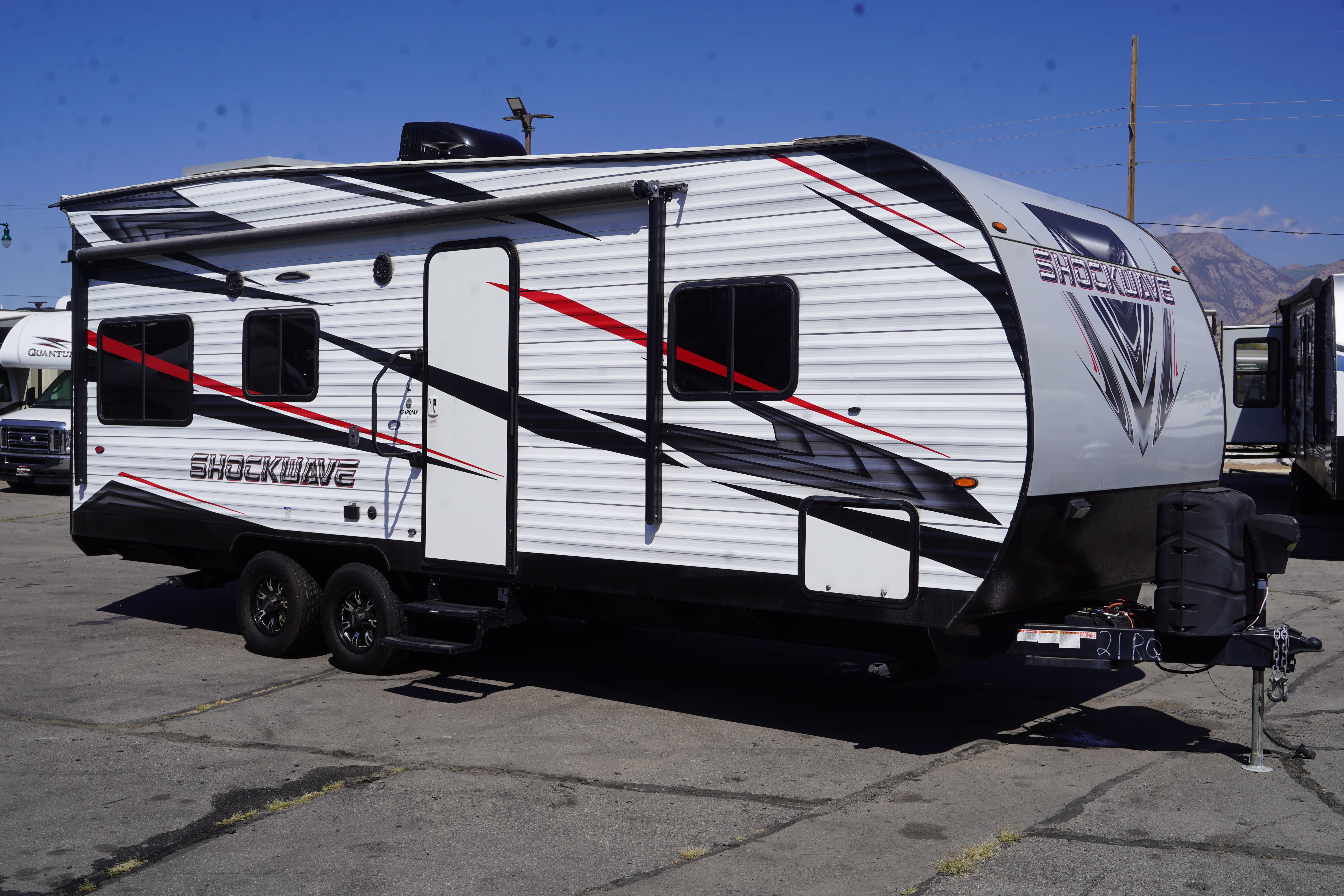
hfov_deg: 49.6
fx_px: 1456
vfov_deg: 34.2
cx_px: 672
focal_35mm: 39
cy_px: 448
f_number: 11
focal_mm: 39
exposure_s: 1/320
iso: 100
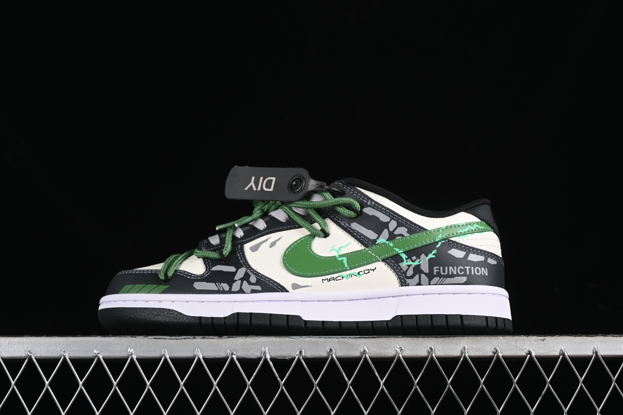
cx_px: 312
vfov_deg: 19.3
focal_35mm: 70
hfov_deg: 28.6
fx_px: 1220
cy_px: 208
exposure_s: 1/160
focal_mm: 47
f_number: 7.1
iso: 160
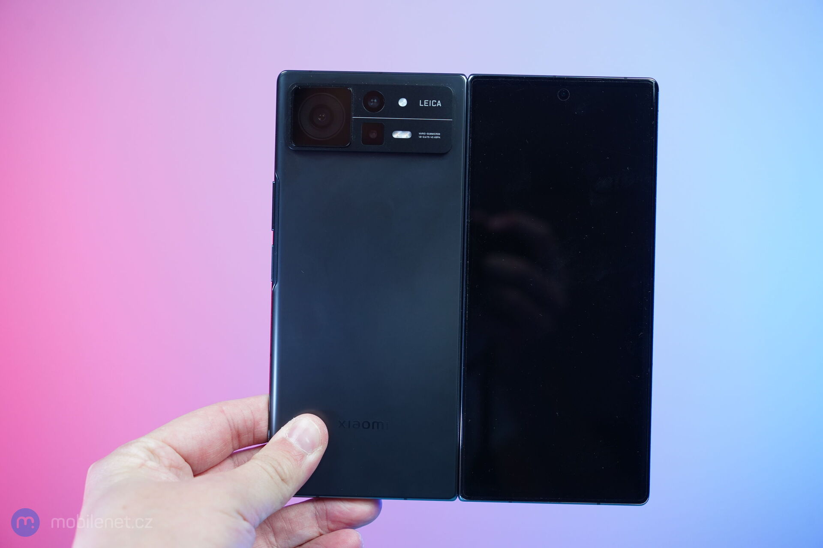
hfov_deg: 36.2
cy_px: 274
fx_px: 1257
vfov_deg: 24.6
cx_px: 412
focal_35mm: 55
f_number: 5.6
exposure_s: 1/125
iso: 1250
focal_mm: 55
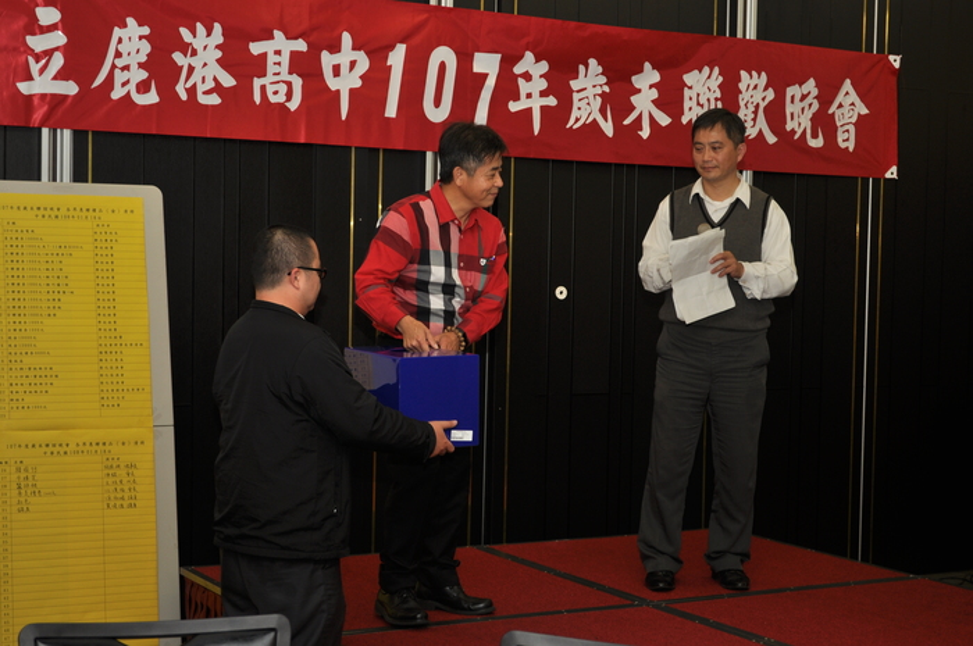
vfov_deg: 21.5
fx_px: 1701
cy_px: 323
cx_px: 486
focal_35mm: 63
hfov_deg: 31.9
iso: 200
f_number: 5.3
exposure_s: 1/125
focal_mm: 42
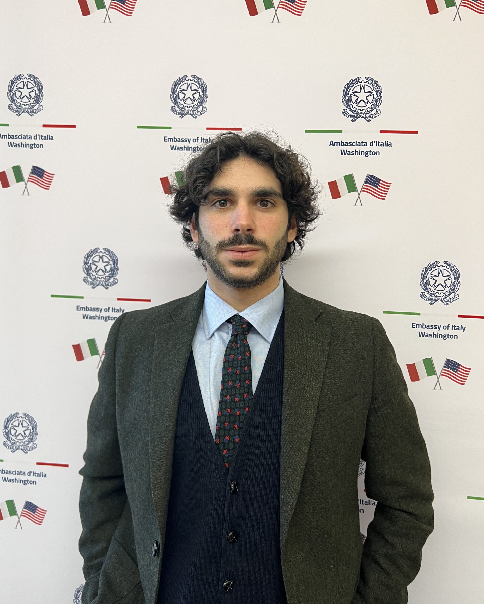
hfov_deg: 51.5
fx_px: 501
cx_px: 238
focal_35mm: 28
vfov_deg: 62.1
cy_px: 278
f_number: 1.5
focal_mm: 5.7
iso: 100
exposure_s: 1/60
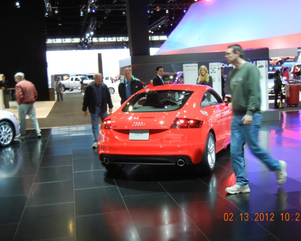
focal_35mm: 48
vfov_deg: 31.5
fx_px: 428
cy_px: 119
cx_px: 160
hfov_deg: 38.8
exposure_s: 1/30
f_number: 3.8
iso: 200
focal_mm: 8.1
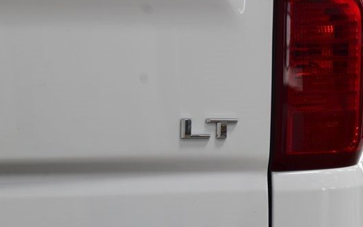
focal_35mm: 132
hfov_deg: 15.8
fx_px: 1305
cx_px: 199
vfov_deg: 9.9
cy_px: 142
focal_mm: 70
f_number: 7.1
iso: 720
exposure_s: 1/30
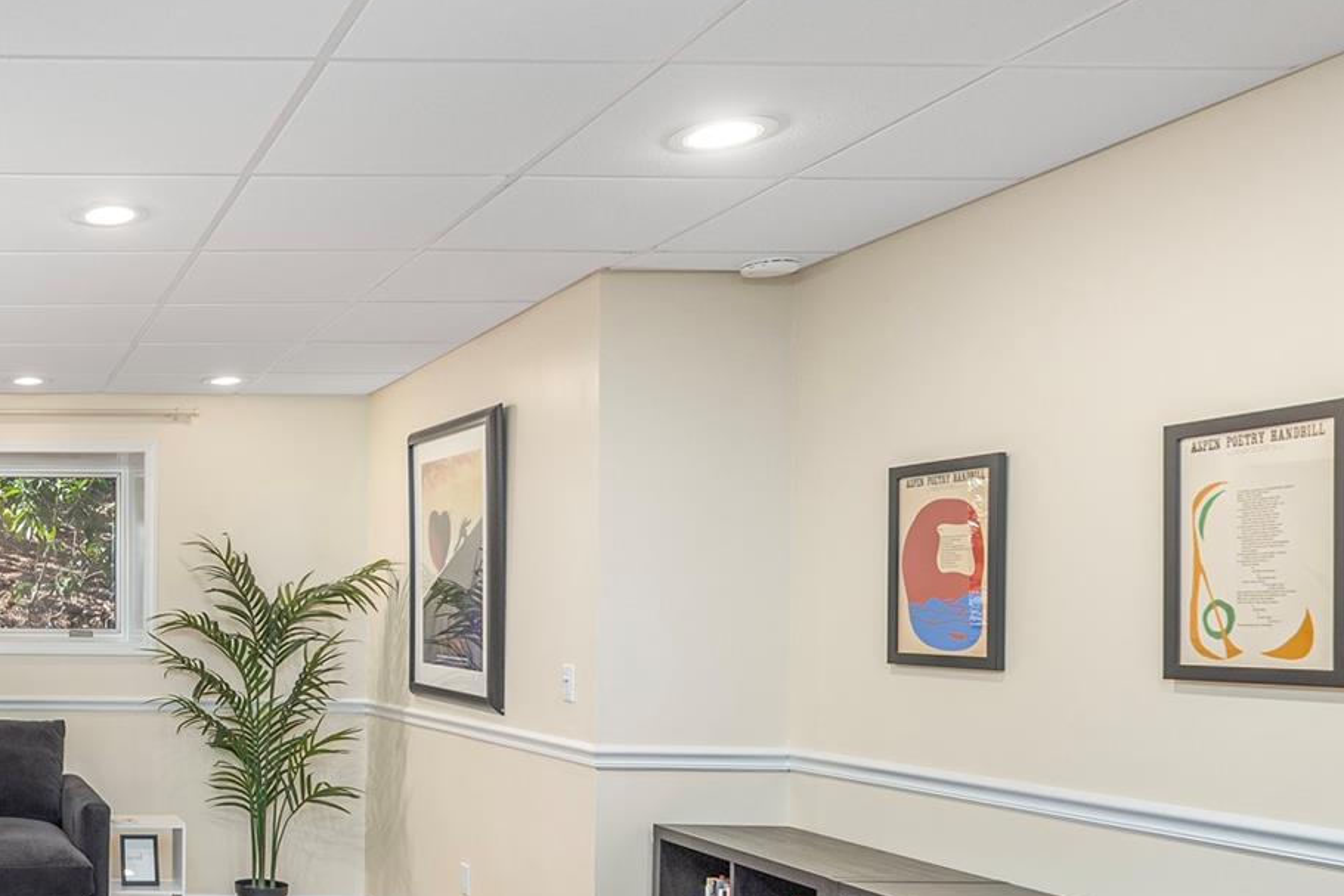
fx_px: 1344
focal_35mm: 36
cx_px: -49
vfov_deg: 36.4
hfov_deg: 43.9
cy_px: 613
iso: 320
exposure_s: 1/60
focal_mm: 16
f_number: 7.1
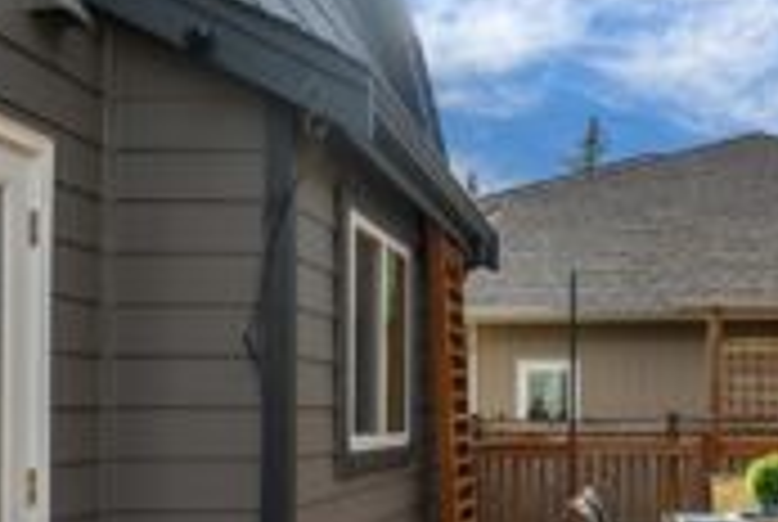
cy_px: 421
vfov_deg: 41.8
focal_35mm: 30
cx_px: 836
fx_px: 649
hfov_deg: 47.0
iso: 80
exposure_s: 1/60
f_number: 7.1
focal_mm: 13
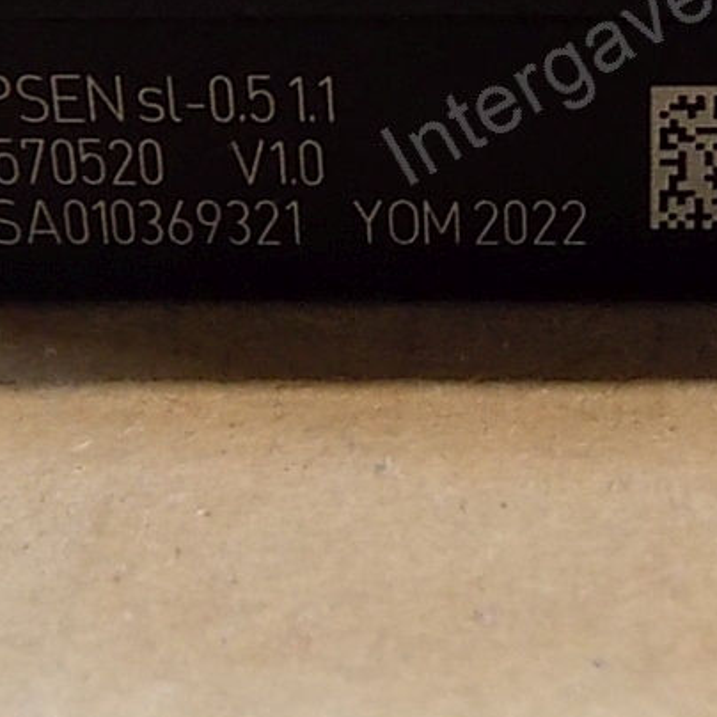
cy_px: 119
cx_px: 653
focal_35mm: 105
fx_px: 2461
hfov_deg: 16.4
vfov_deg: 16.4
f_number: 3.3
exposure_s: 1/30
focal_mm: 5.3
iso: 280
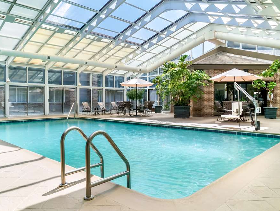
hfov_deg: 65.1
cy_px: 103
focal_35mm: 27
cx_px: 125
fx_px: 218
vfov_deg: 51.4
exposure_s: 1/125
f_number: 10
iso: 400
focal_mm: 24
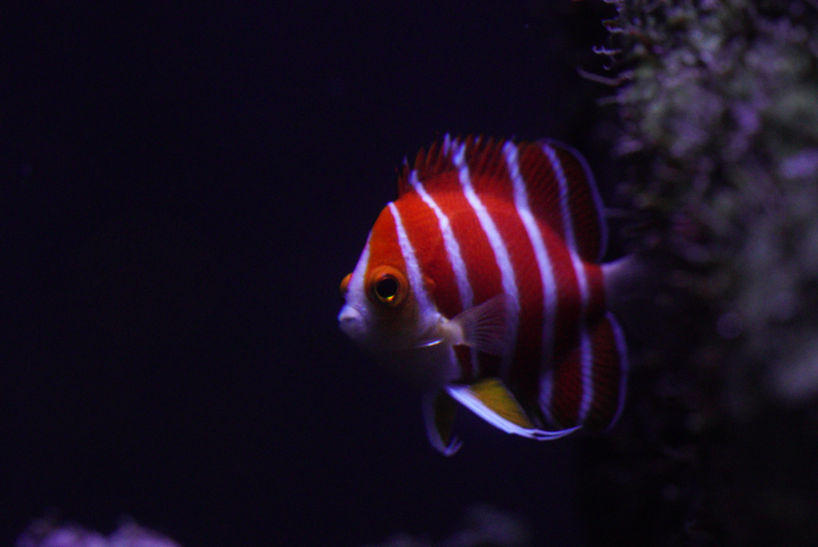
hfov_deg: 15.2
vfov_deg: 10.2
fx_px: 3070
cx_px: 409
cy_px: 274
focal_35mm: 135
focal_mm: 90
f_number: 5.6
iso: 6400
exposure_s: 1/100
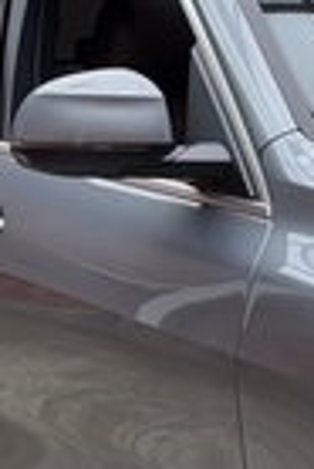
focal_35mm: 115
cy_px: 476
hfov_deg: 10.7
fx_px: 1501
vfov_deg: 17.3
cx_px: 675
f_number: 1.78
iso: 64
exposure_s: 1/120
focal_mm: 6.76
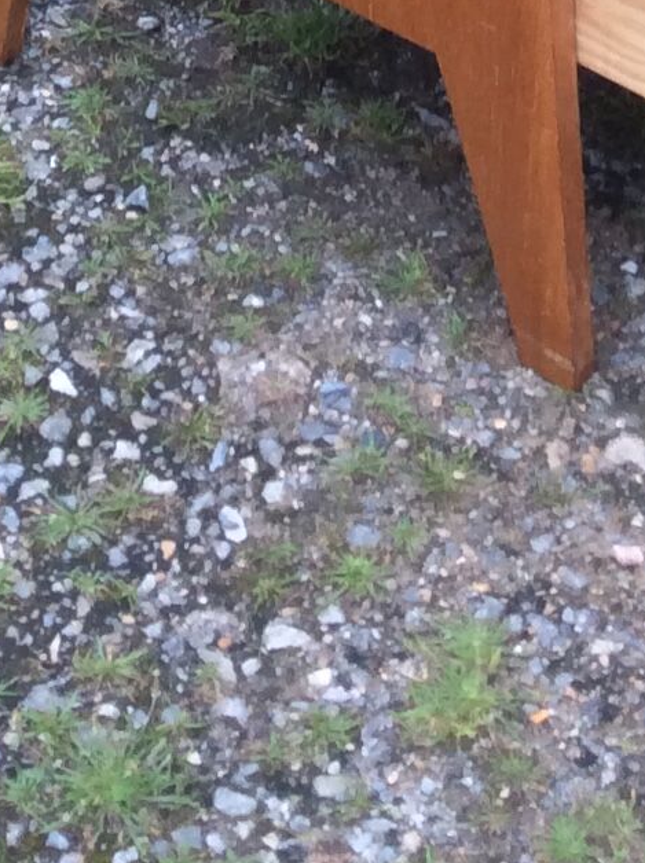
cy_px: -827
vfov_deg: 13.1
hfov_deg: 11.2
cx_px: 325
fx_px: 3288
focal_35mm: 132
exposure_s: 1/100
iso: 40
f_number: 2.4
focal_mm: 3.3
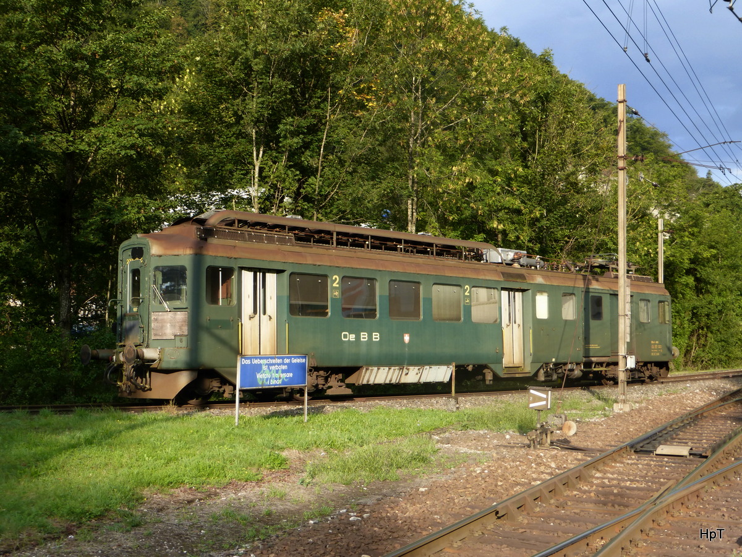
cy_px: 278
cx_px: 371
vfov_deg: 31.5
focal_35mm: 46
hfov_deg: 41.2
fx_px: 986
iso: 100
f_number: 4.1
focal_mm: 7.9
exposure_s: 1/250
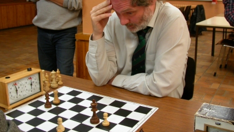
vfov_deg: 28.2
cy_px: 47
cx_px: 116
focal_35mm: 42
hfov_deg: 48.4
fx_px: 261
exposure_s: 1/11
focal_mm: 7.85
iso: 100
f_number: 2.6
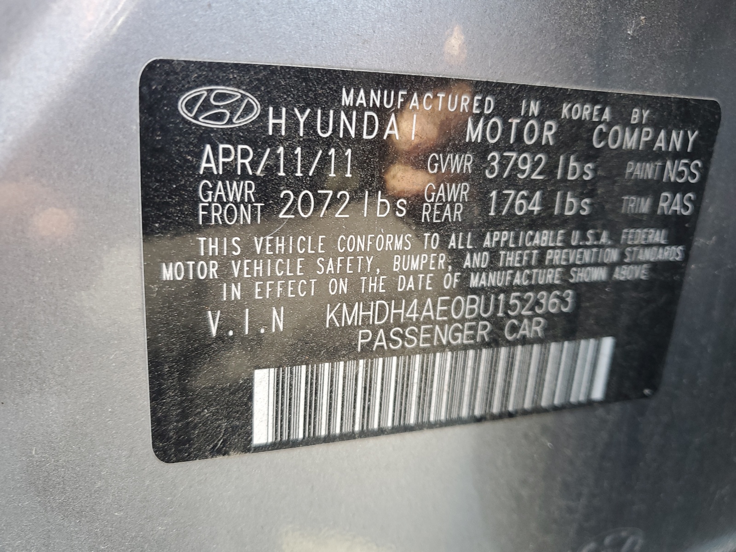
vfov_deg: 53.1
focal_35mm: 26
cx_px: 368
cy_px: 276
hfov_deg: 67.3
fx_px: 553
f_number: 1.5
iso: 57
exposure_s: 1/60.2
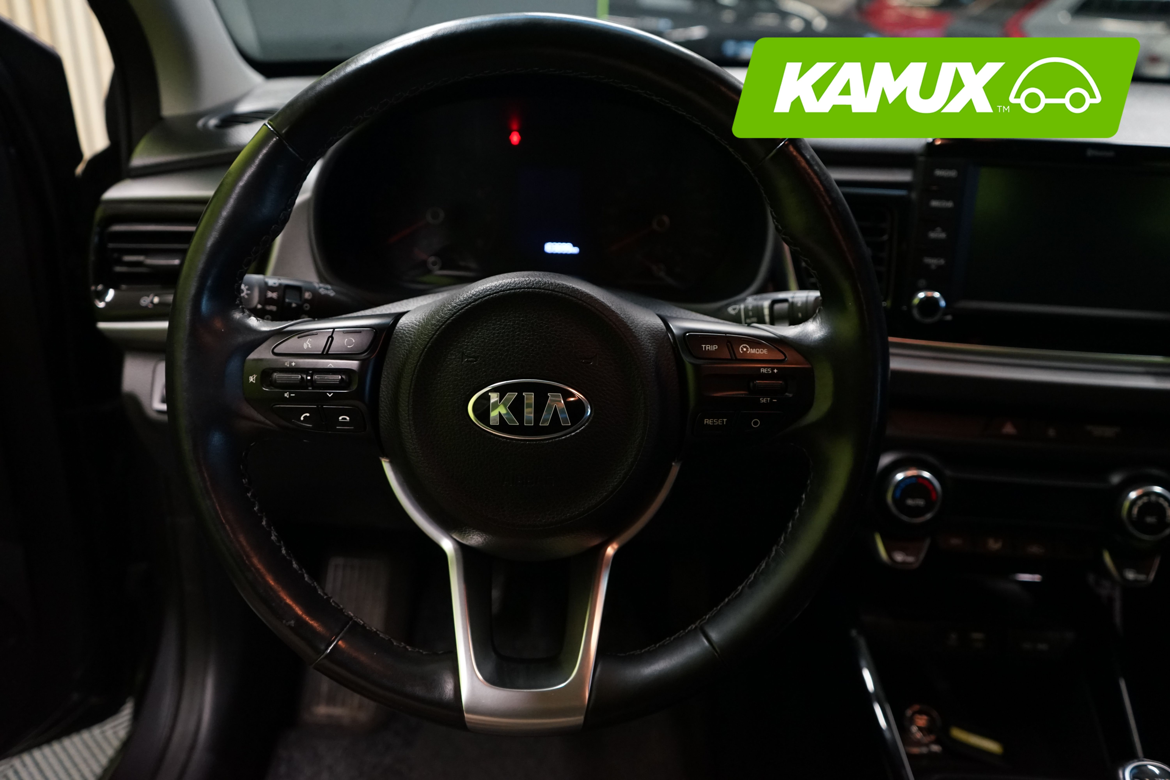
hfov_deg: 65.5
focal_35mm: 28
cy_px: 390
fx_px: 910
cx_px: 585
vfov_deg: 46.4
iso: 2500
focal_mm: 28
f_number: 4.5
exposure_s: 1/30
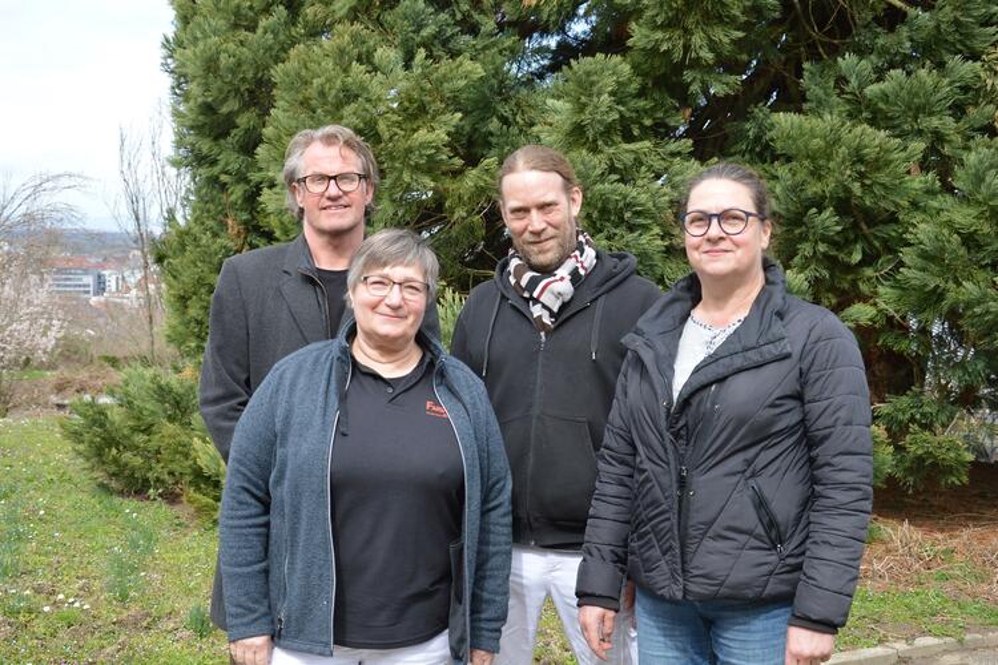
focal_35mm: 48
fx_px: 1331
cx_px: 499
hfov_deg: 41.1
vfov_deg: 28.1
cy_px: 332
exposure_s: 1/160
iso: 100
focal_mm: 32
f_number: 6.3
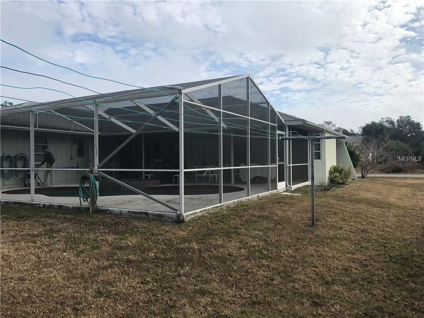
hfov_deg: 63.4
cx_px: 212
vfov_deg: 49.7
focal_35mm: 28
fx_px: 343
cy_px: 159
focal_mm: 3.99
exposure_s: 1/2398
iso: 20
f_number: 1.8
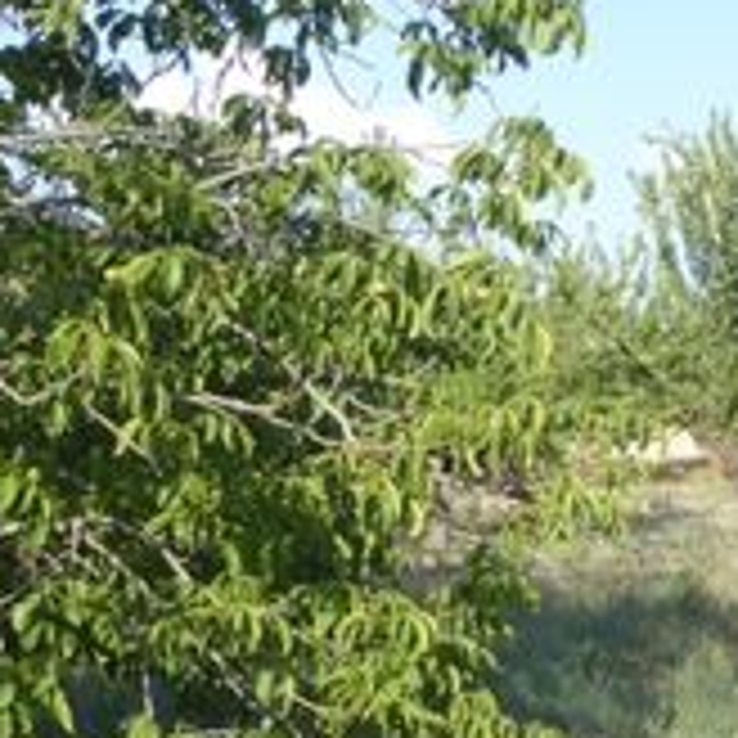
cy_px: 369
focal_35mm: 95
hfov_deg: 16.3
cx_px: 1190
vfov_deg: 18.3
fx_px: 2291
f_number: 3.3
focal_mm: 4.3
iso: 80
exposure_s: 1/400
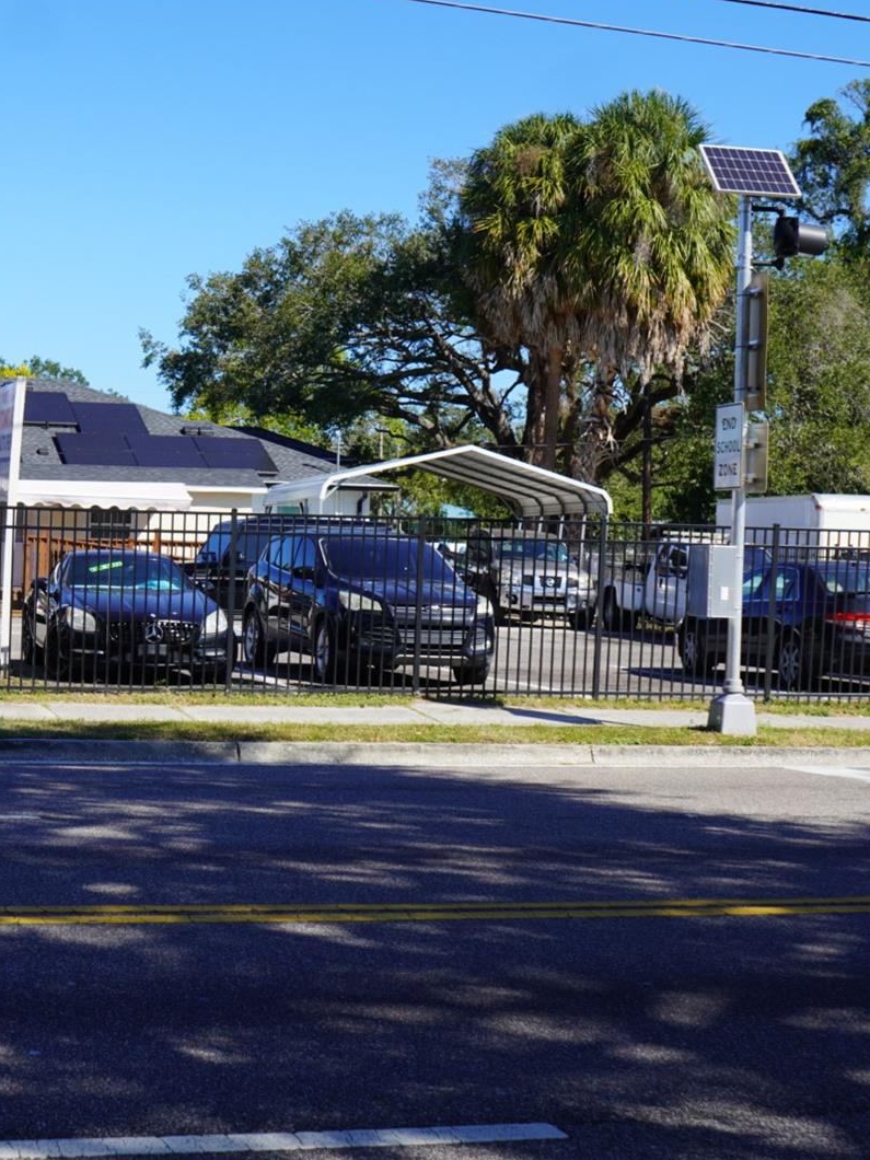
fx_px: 2044
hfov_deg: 23.5
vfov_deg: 31.7
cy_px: 576
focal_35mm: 61
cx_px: 128
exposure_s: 1/500
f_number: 5
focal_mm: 28
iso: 100
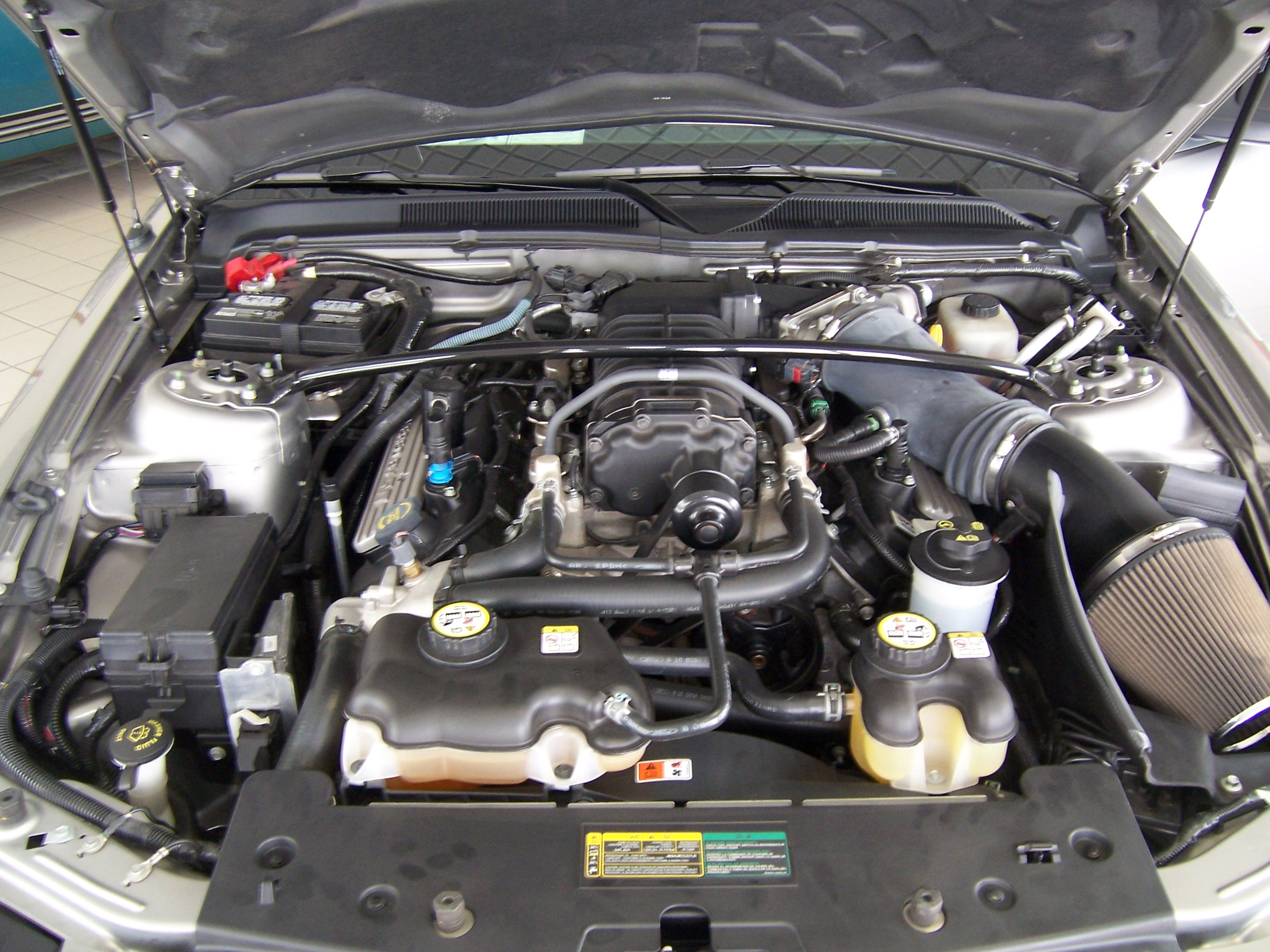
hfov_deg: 55.4
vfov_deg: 42.9
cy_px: 476
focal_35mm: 33
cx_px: 635
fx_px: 1211
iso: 140
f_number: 3.4
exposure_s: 1/8
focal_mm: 5.5
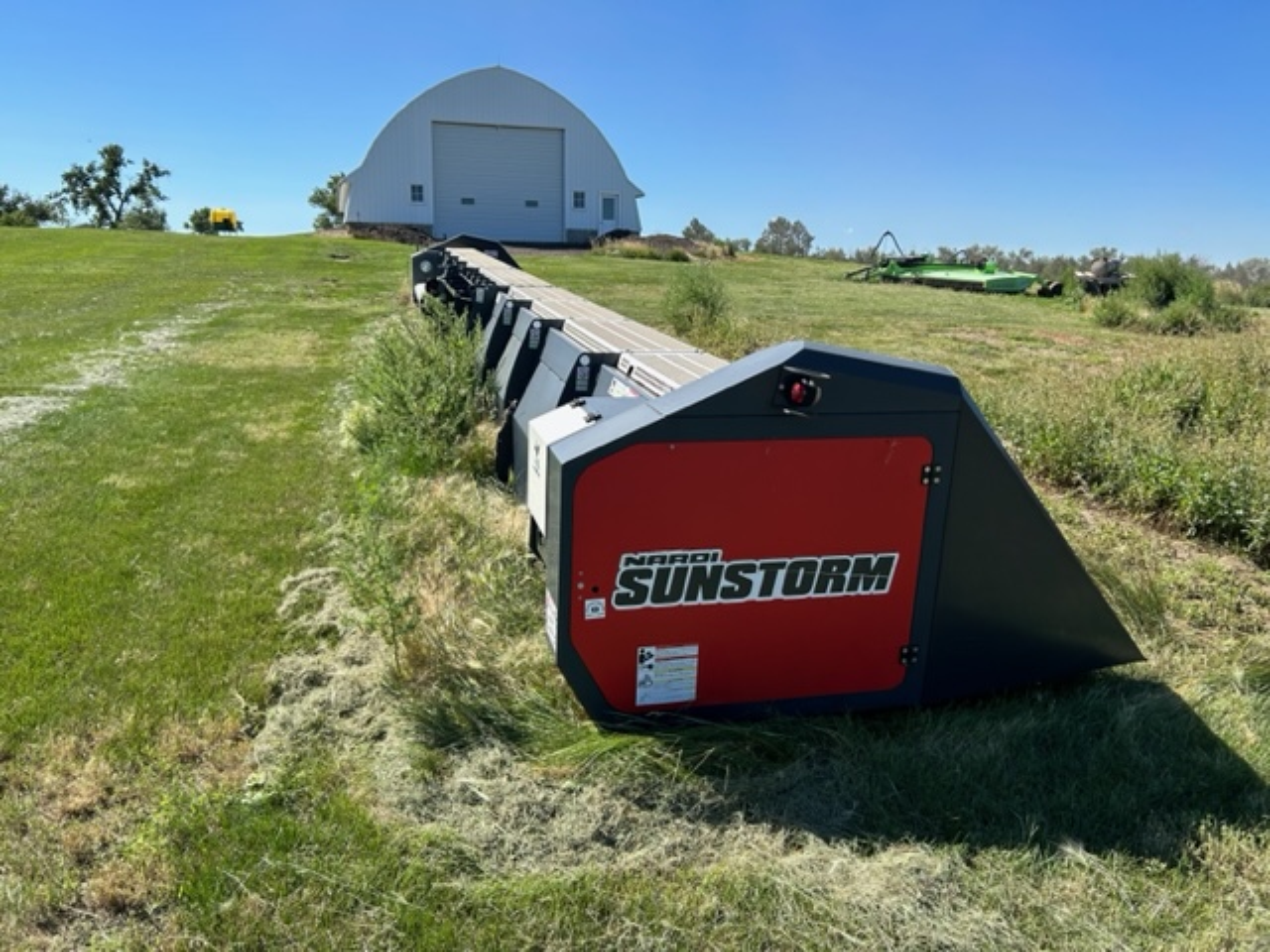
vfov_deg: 53.1
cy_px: 476
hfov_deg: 67.3
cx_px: 635
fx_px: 954
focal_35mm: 26
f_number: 1.5
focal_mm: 5.7
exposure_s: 1/2841
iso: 50
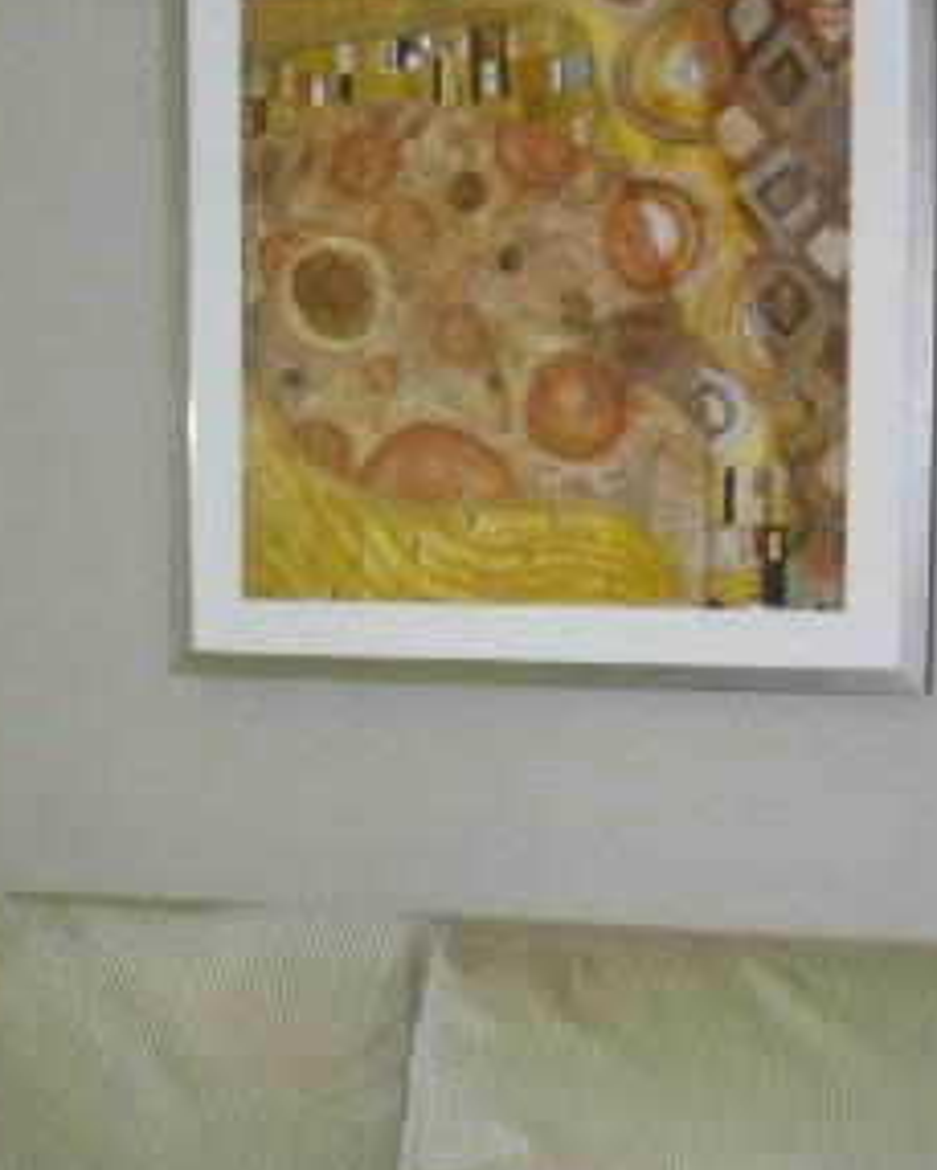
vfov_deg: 22.9
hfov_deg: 18.4
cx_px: 200
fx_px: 2876
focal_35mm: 83
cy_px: 826
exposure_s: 1/100
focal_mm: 6.2
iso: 200
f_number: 2.8
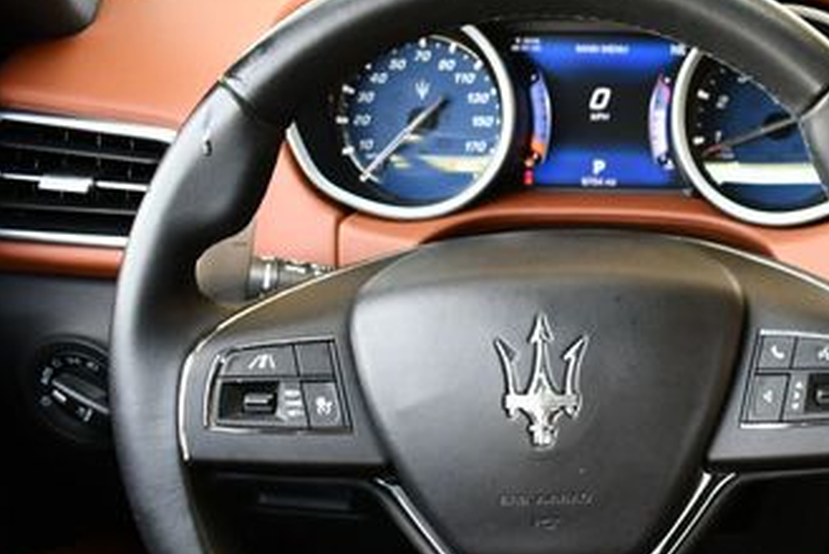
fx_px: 1613
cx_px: 801
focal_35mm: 70
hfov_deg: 27.4
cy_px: 400
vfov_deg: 19.4
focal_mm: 18
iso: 800
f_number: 3.5
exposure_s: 1/200
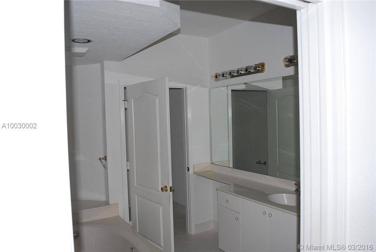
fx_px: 282
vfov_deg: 48.0
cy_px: 126
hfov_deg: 67.3
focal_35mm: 27
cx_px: 188
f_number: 3.5
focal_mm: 18
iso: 200
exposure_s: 1/60
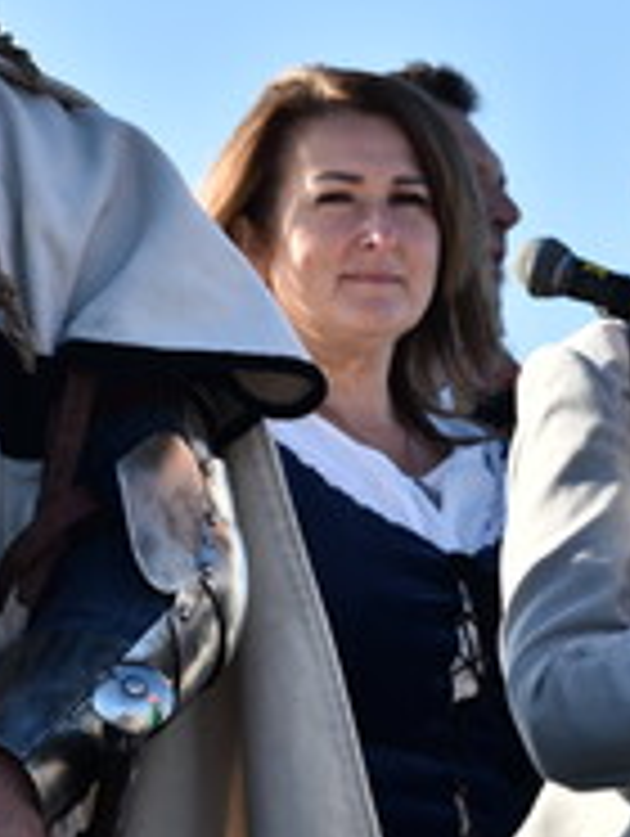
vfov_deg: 8.5
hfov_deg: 6.4
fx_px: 5593
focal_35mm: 231
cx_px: -45
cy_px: 225
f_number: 5.6
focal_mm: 70
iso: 100
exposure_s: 1/500
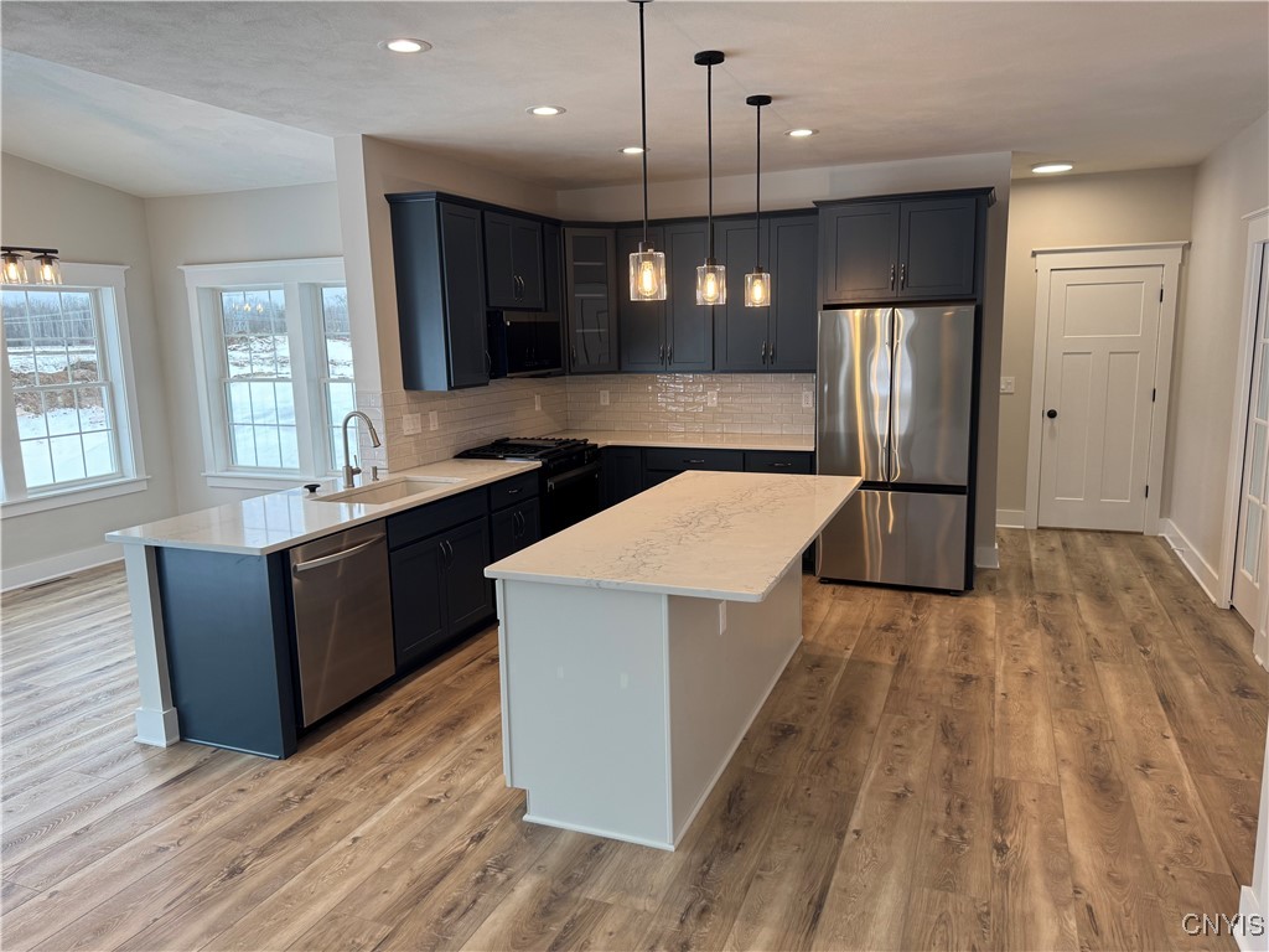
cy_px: 476
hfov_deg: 71.6
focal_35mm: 24
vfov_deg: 56.8
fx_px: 880
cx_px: 634
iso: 100
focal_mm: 6.76
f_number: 1.78
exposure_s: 1/120
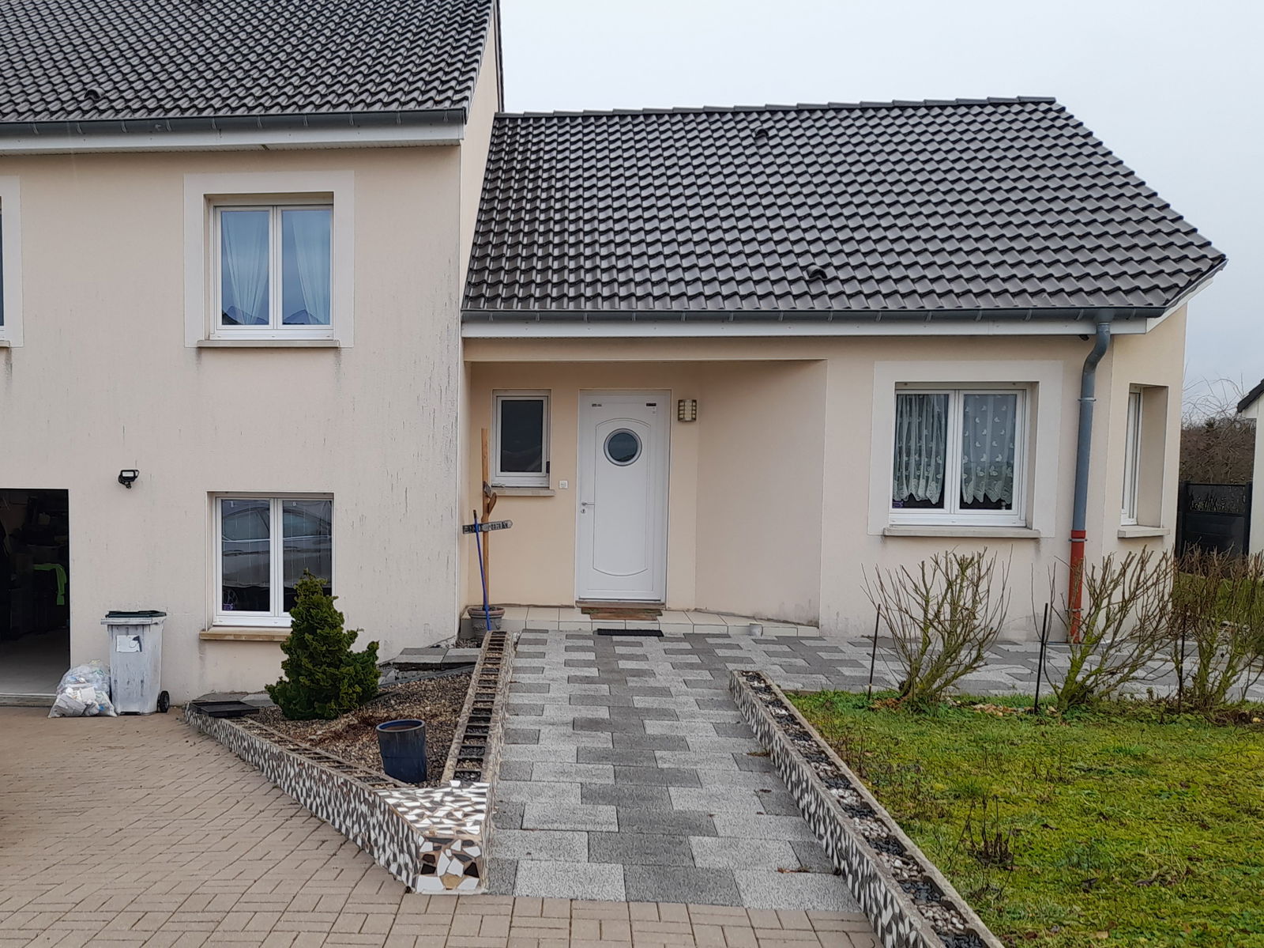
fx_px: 913
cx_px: 632
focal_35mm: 25
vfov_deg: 54.9
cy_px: 474
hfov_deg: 69.4
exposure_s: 1/108
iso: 20
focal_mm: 4.6
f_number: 2
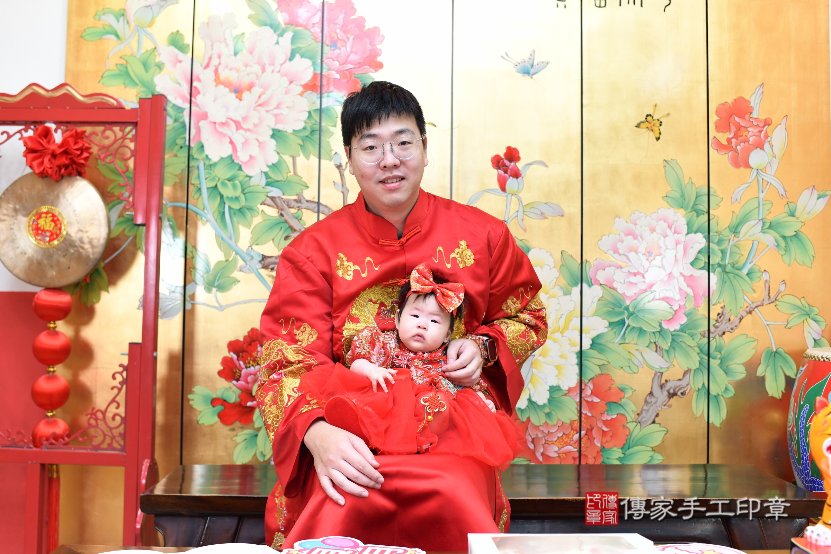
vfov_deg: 37.9
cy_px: 277
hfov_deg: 54.4
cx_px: 416
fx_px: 808
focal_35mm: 35
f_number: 4.5
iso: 1000
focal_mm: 35
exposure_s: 1/200
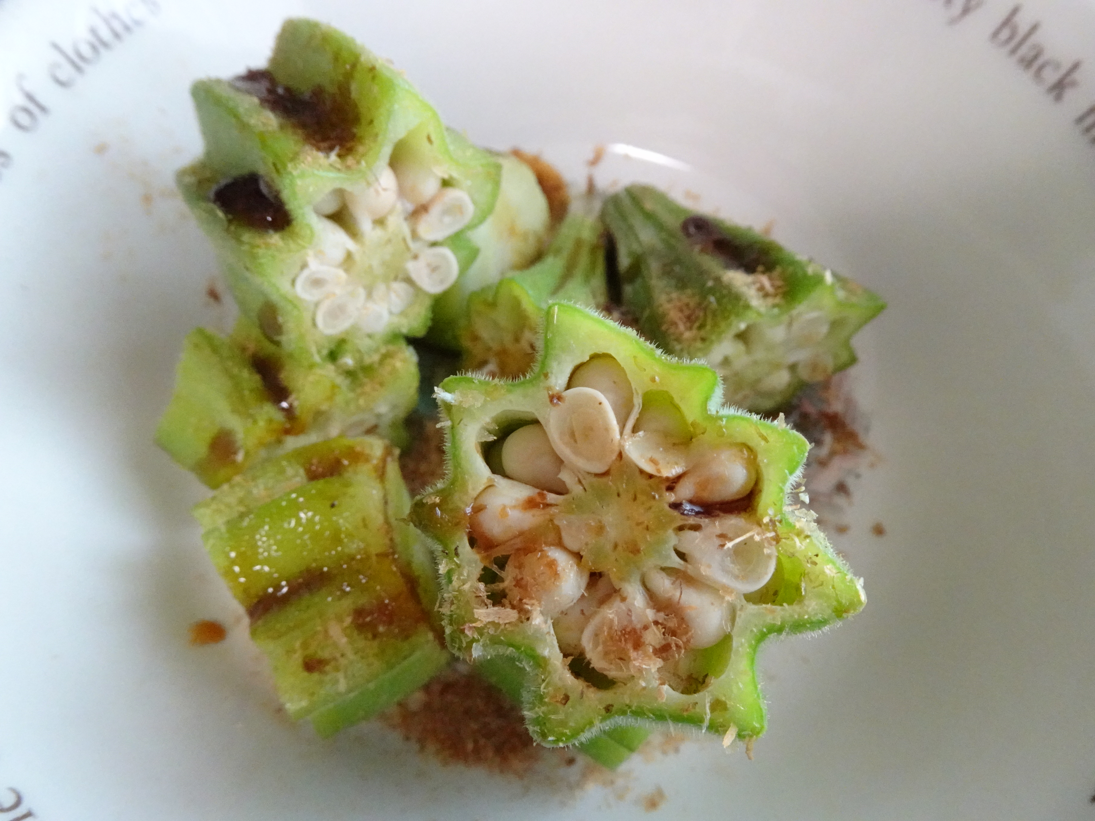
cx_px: 548
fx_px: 759
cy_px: 410
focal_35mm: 24
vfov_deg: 56.8
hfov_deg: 71.6
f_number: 3.5
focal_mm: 4.25
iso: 1600
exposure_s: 1/160
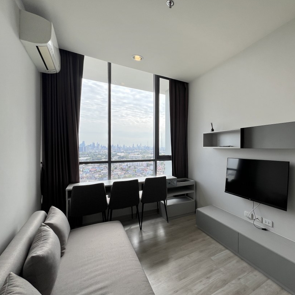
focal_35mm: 16
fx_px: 154
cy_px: 149
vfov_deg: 87.4
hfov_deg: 84.3
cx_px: 197
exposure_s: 1/135
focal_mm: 1.57
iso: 32
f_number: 1.8
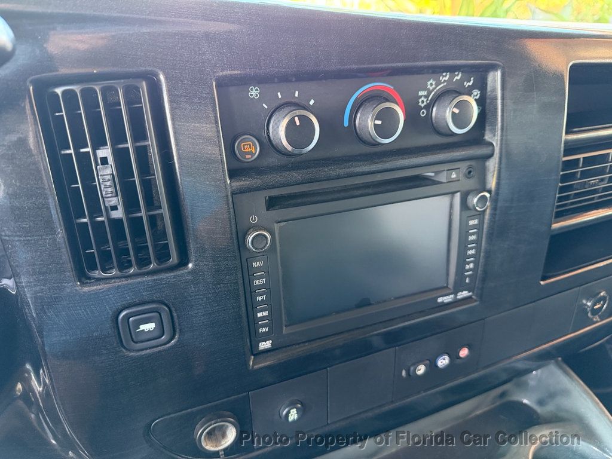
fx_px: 424
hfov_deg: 71.6
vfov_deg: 56.8
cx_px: 306
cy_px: 230
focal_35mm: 24
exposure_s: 1/60
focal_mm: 6.76
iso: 400
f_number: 1.78
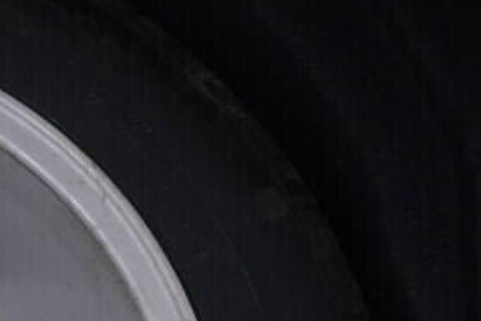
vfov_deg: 10.0
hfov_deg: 14.4
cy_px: 476
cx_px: -224
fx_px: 1778
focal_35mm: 133
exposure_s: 1/40
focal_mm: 24
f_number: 2.8
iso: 200
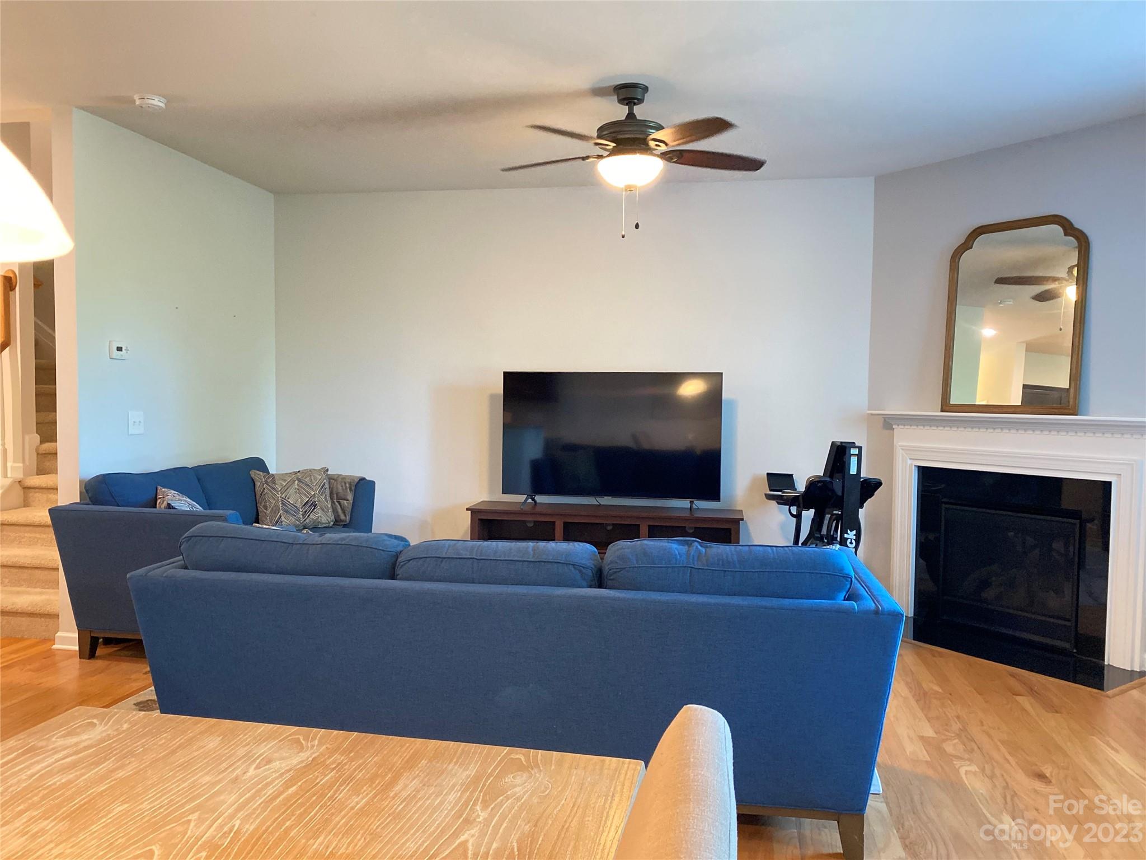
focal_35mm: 26
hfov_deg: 67.3
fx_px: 861
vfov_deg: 53.1
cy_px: 430
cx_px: 573
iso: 500
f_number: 1.8
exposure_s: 1/40
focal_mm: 4.25
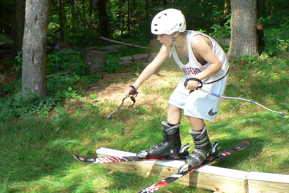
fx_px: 490
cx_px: 166
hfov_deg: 32.8
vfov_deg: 22.2
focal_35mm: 61
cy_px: 63
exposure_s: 1/100
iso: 80
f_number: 3.6
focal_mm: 6
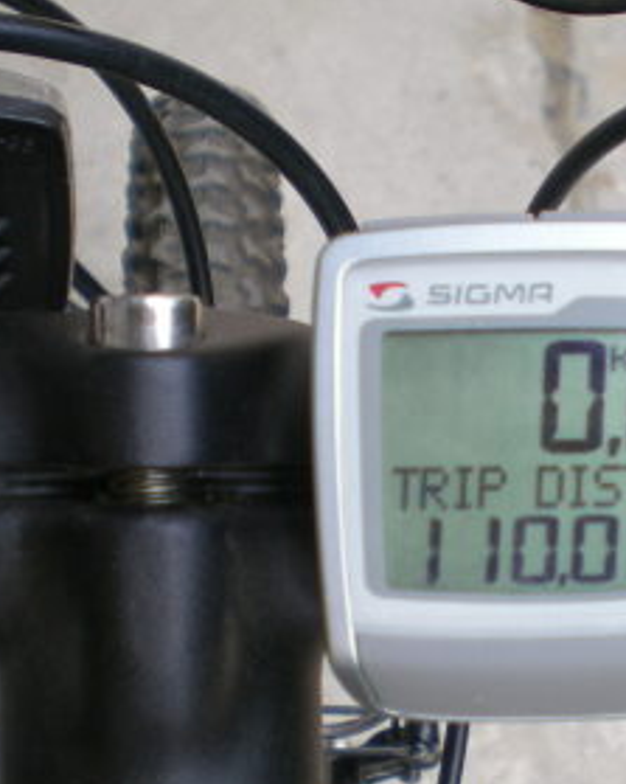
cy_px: 516
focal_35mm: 89
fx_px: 2062
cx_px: 446
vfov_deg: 21.4
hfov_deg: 17.2
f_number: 3.1
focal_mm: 6.3
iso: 50
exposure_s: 1/172
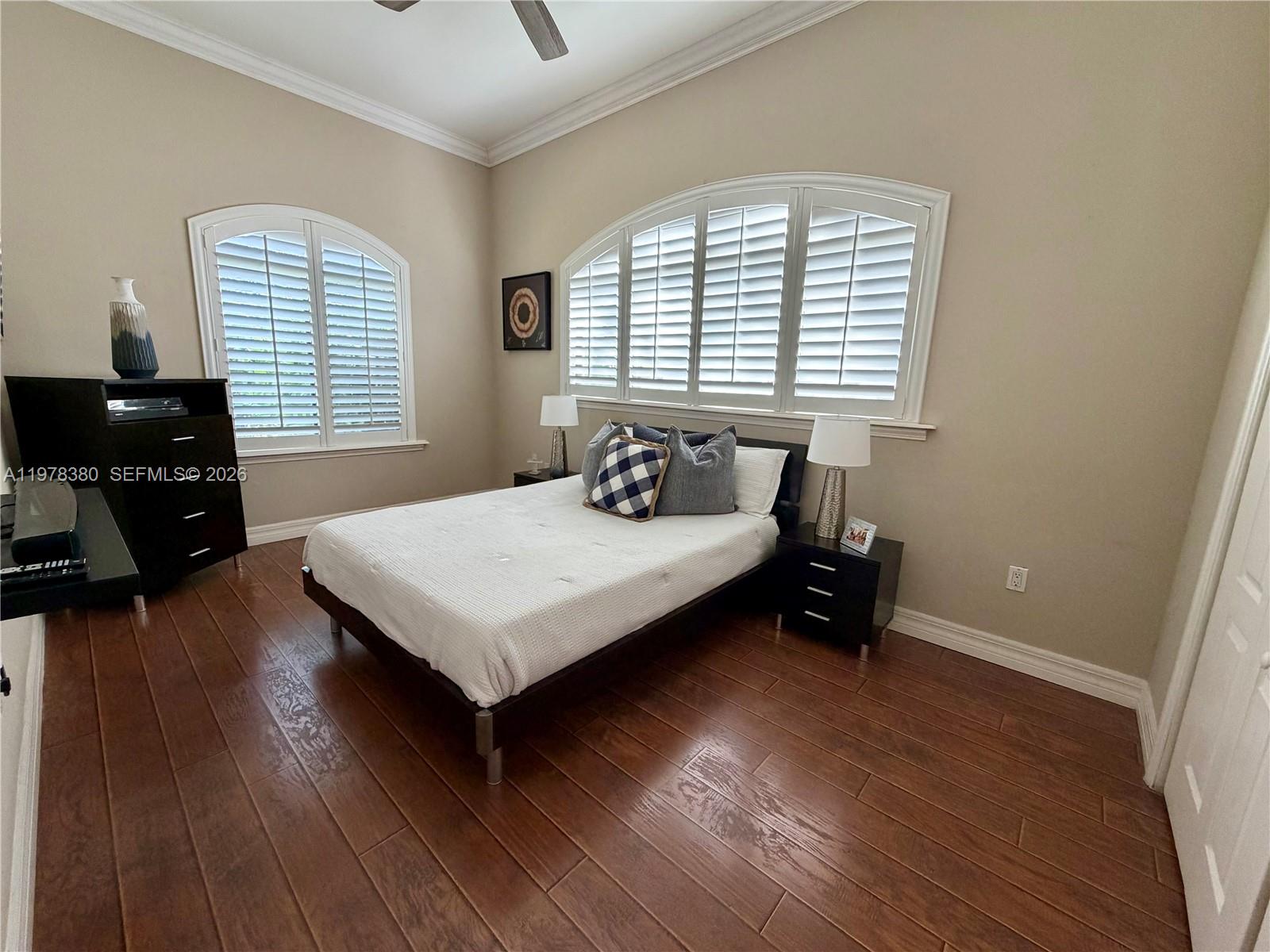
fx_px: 514
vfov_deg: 85.7
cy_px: 476
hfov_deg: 102.1
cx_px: 635
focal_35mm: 14
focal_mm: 2.22
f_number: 2.2
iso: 250
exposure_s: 1/121
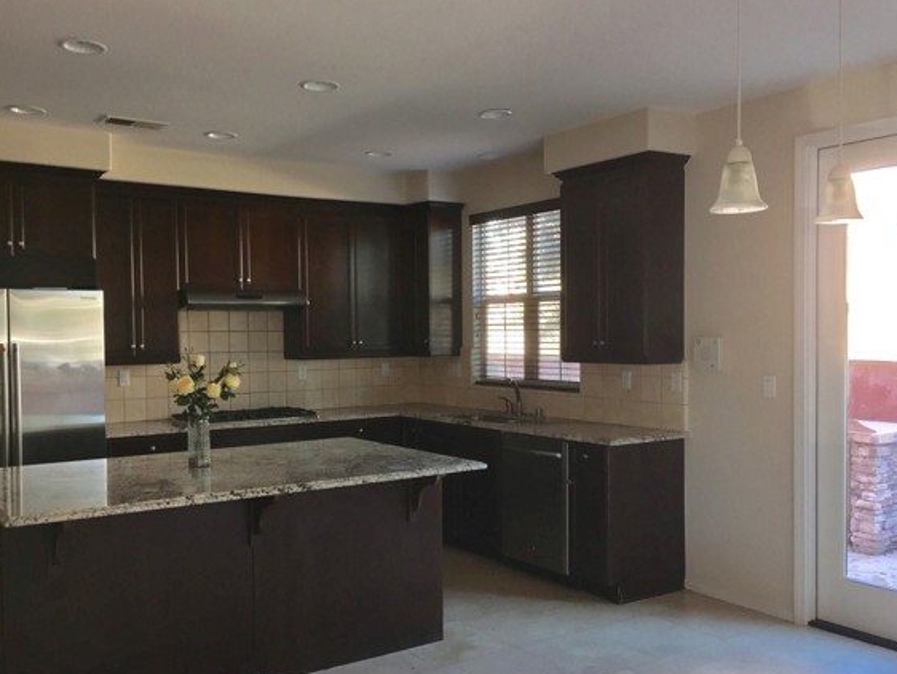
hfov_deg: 55.2
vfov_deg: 43.0
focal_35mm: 33
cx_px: 397
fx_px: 855
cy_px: 350
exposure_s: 1/30
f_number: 2.2
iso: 32
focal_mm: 4.15
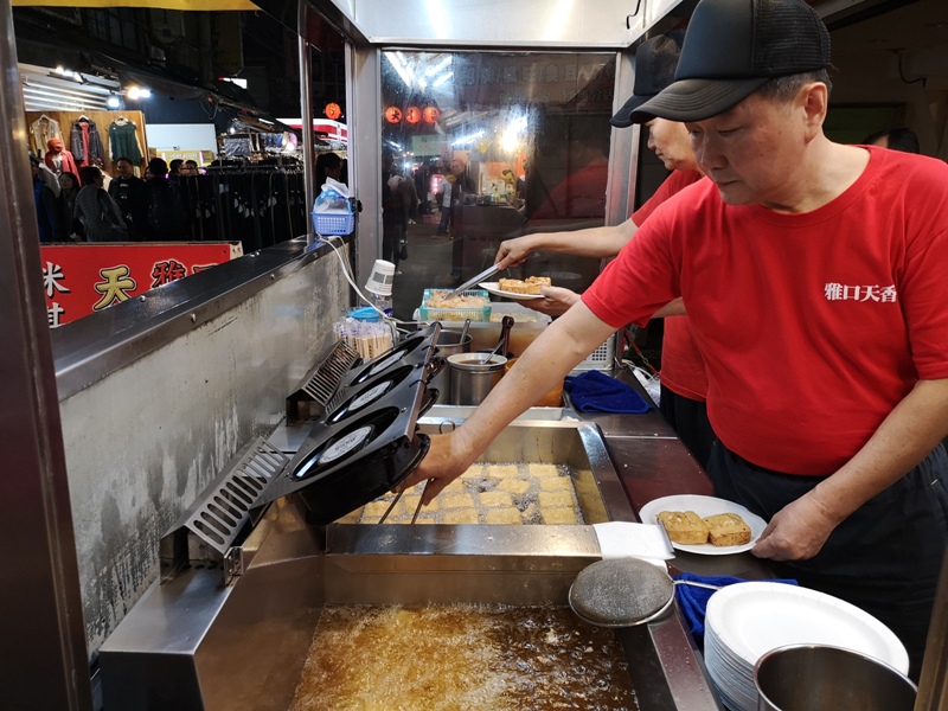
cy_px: 356
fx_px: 739
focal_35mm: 27
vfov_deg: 51.4
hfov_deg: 65.3
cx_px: 474
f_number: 1.8
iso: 250
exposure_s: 1/100
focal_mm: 3.95
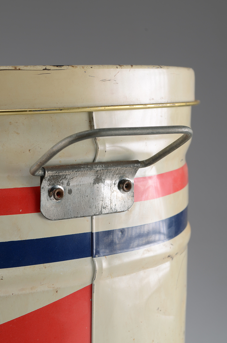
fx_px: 784
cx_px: 114
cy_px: 172
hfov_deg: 16.5
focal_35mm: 82
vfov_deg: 24.7
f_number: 13
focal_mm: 55
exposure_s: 1/80
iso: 100
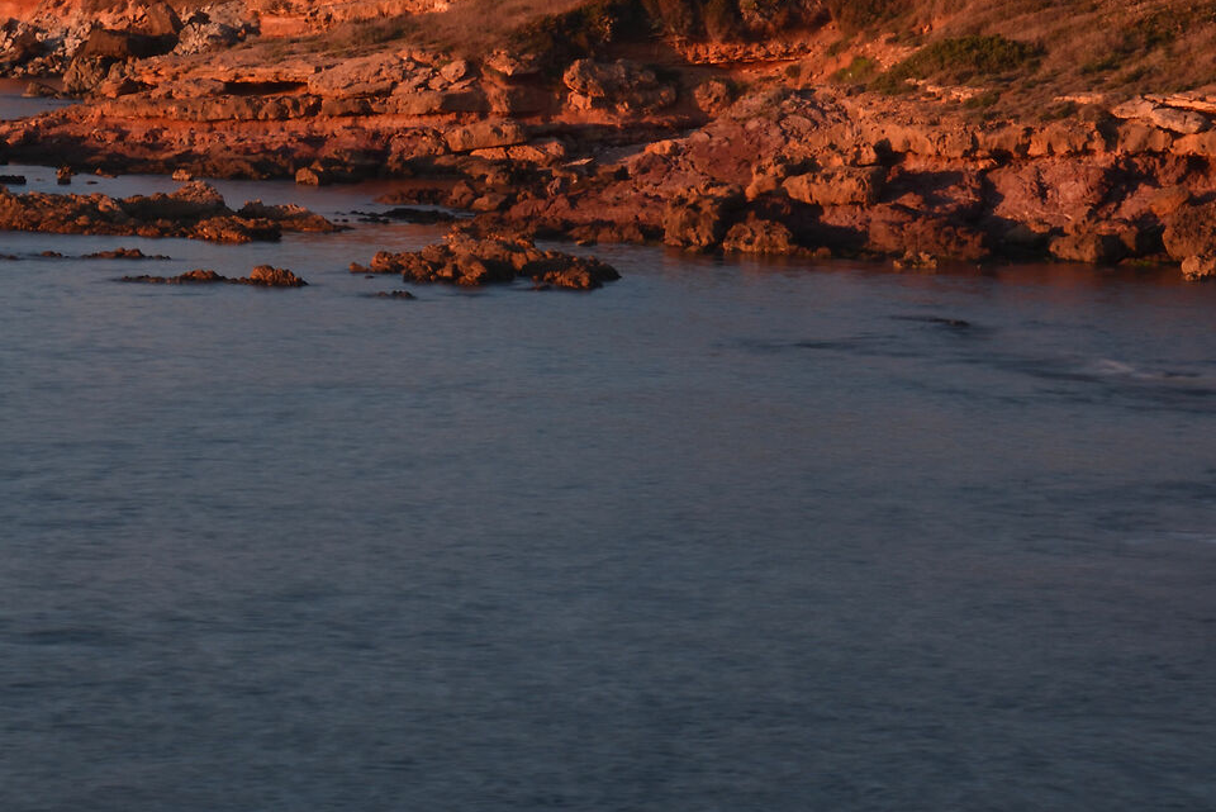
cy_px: 217
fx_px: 4224
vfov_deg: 11.0
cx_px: 355
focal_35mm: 125
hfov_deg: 16.3
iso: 200
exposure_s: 1.6
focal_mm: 50
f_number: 22
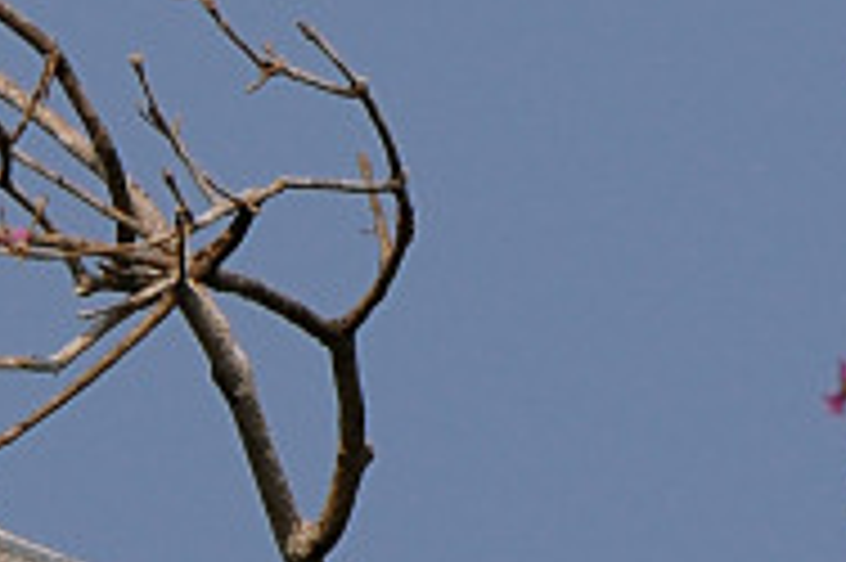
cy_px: 531
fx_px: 45033
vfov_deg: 0.7
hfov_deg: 1.1
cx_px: 1112
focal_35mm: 1918
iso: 200
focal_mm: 400
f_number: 5.6
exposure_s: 1/1250
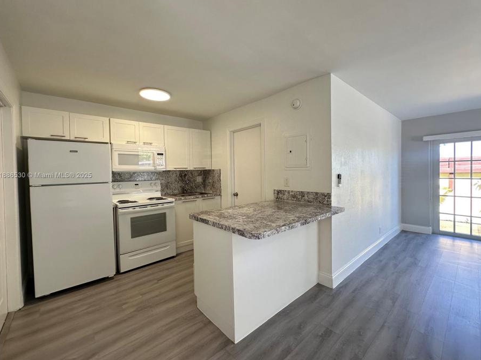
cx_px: 246
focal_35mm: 15
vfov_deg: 81.7
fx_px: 208
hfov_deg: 98.2
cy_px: 176
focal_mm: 2.22
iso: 100
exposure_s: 1/99
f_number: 2.2
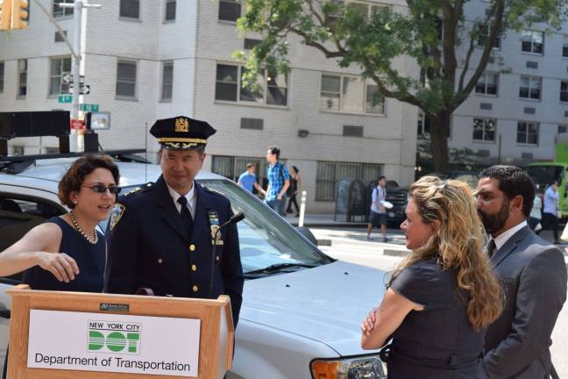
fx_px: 1302
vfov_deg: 16.6
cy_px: 190
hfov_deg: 24.6
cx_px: 284
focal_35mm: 82
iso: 320
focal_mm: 55
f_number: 8
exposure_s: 1/250
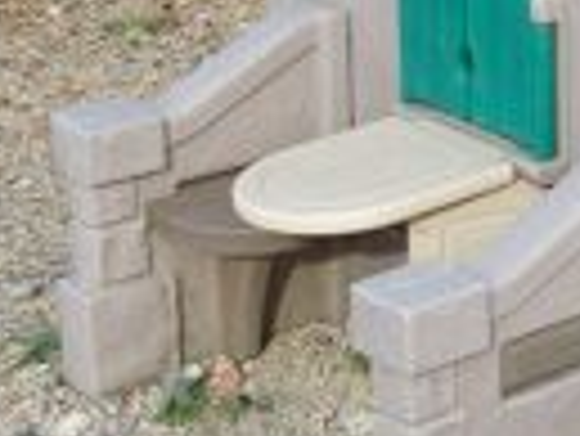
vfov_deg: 12.6
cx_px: 841
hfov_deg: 15.9
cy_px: -63
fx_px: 1929
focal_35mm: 115
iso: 80
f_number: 2.9
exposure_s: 1/292
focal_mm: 5.7
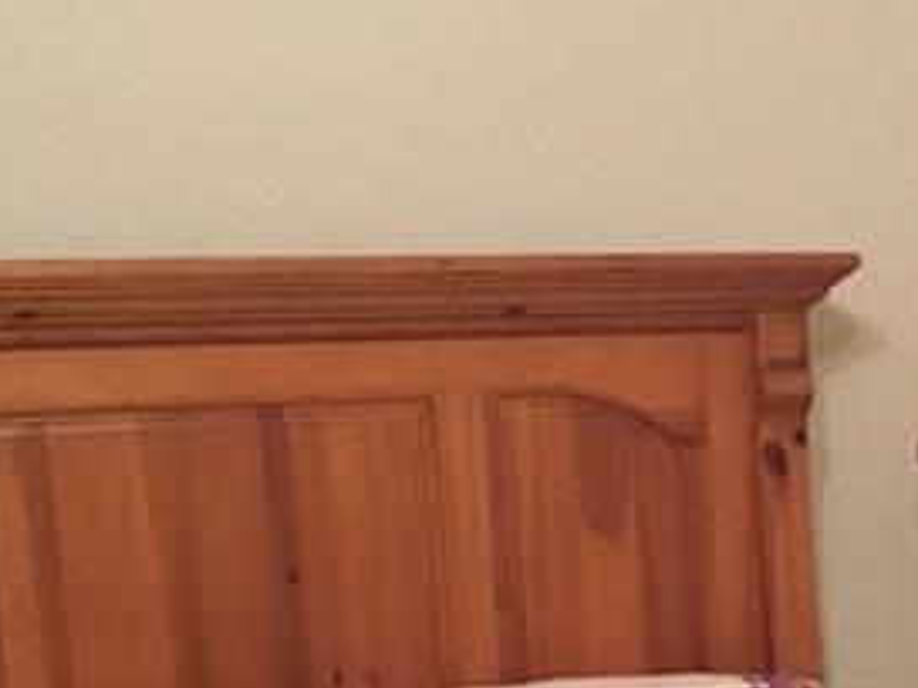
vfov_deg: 13.0
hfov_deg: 17.0
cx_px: 1174
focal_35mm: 109
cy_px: 961
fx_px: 2891
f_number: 2.2
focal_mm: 4.15
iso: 200
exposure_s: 1/30
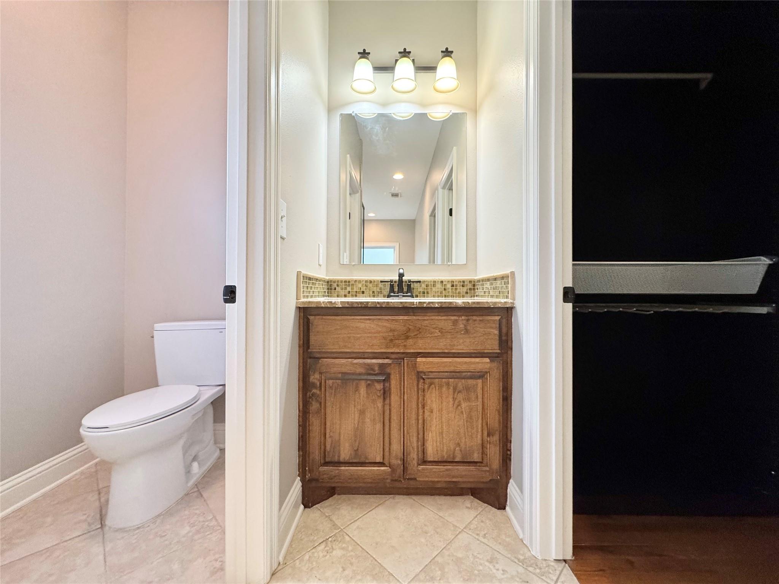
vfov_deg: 85.7
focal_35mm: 14
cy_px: 292
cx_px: 390
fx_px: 315
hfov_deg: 102.1
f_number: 2.2
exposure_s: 1/120
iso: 320
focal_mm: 2.22
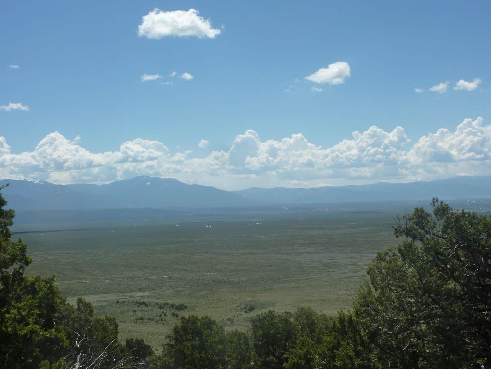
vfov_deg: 32.2
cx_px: 246
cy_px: 184
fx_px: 638
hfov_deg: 42.1
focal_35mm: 45
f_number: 5.6
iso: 125
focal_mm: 7.3
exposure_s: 1/500
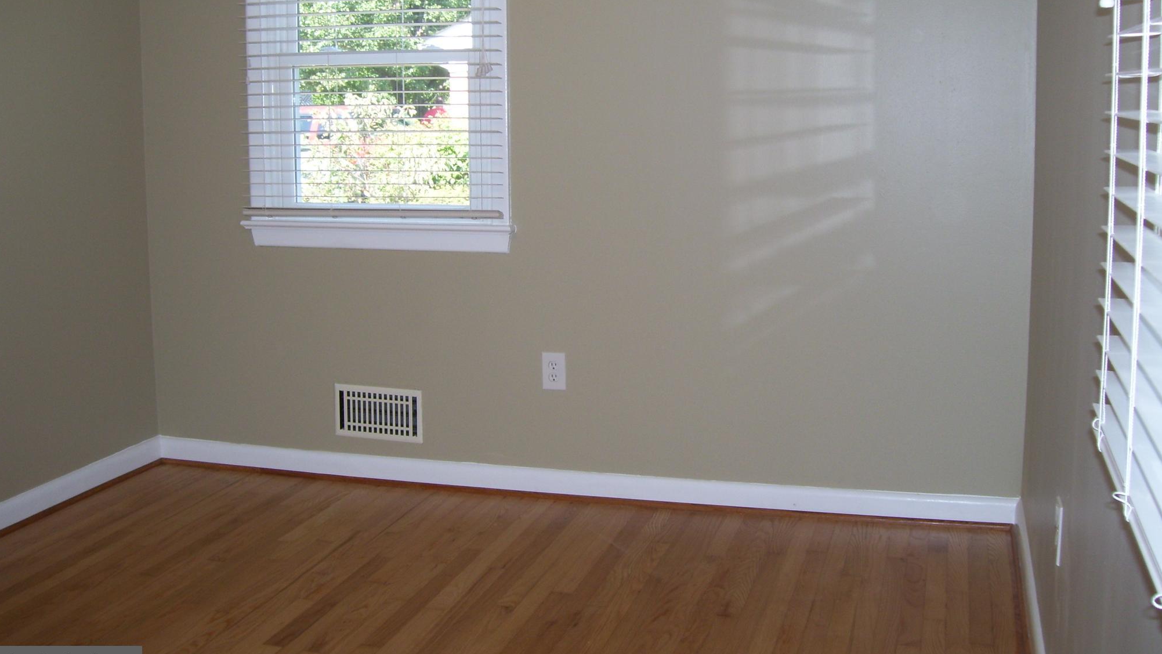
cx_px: 589
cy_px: 248
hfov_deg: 50.5
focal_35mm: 40
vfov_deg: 29.6
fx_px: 1233
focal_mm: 6
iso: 80
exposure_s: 1/60
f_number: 2.7
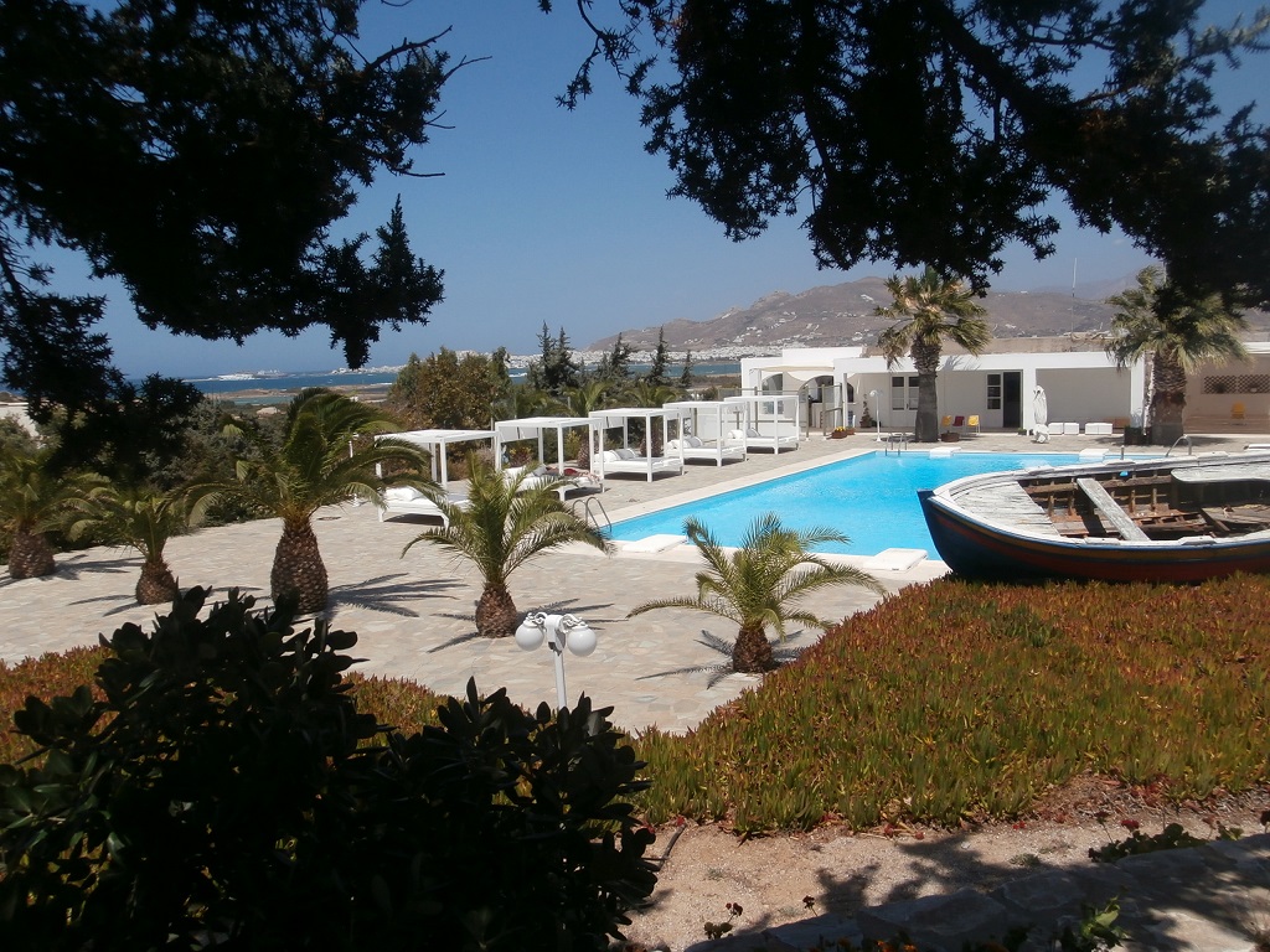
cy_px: 476
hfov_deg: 60.0
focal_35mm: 30
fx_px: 1101
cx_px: 635
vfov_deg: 46.8
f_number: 3.5
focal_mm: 5.36
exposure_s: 1/1600
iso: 100
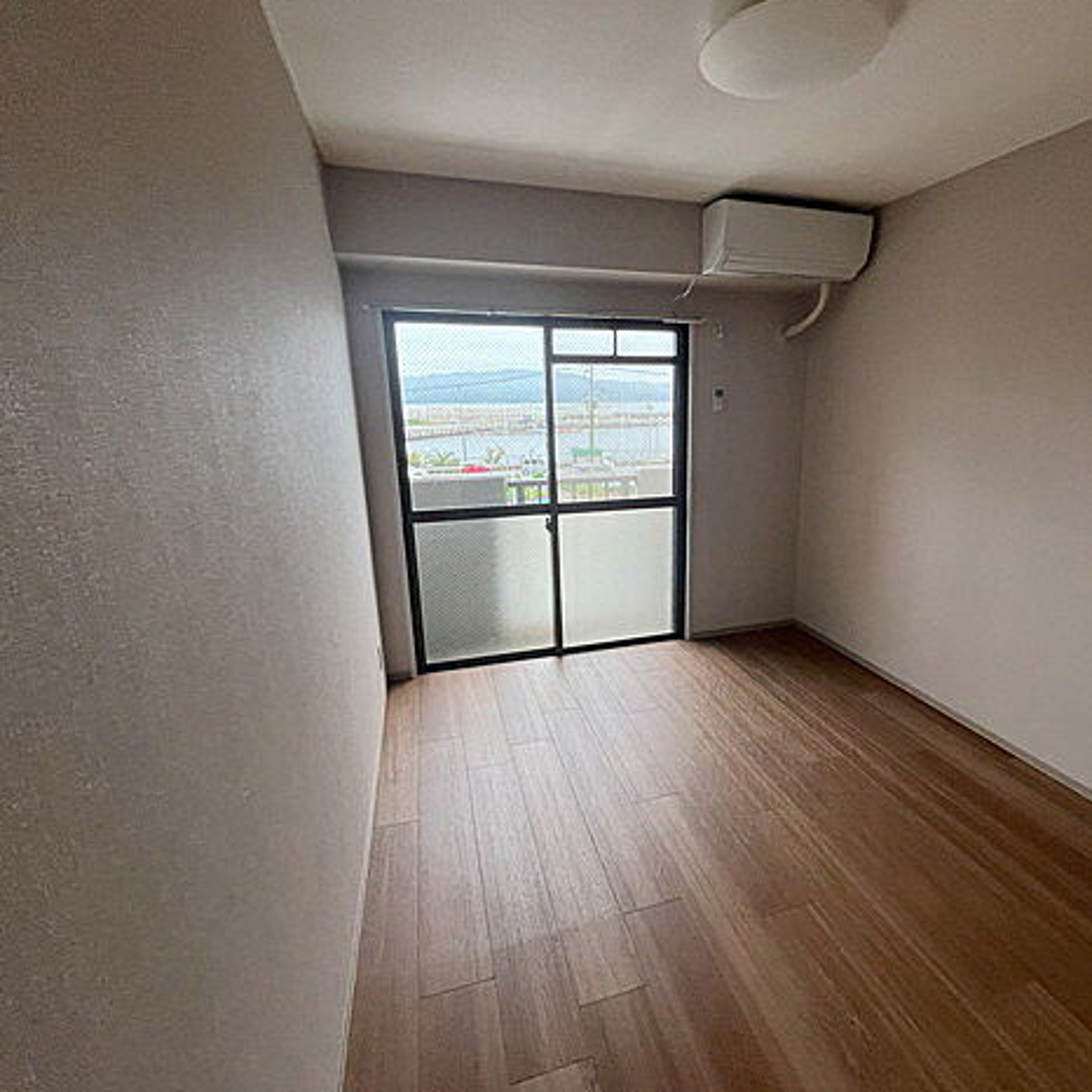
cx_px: 637
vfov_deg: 84.0
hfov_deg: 83.3
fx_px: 607
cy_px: 546
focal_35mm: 17
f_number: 2.4
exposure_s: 1/99
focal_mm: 1.54
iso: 80
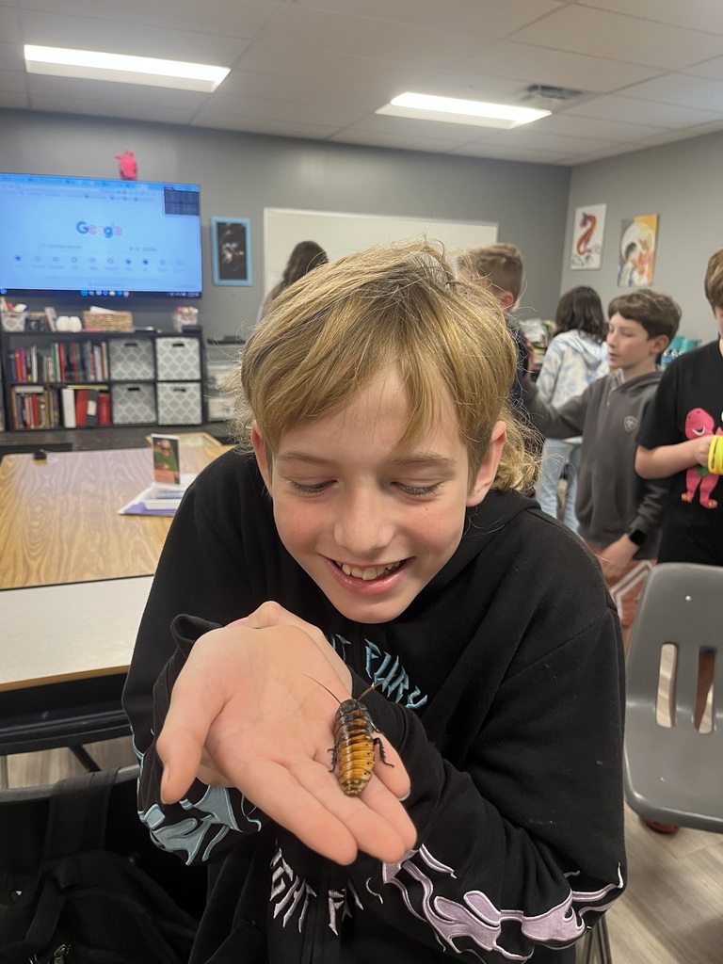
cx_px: 362
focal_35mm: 26
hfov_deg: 53.1
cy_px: 482
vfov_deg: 67.3
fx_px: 724
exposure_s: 1/60
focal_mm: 5.1
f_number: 1.6
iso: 125
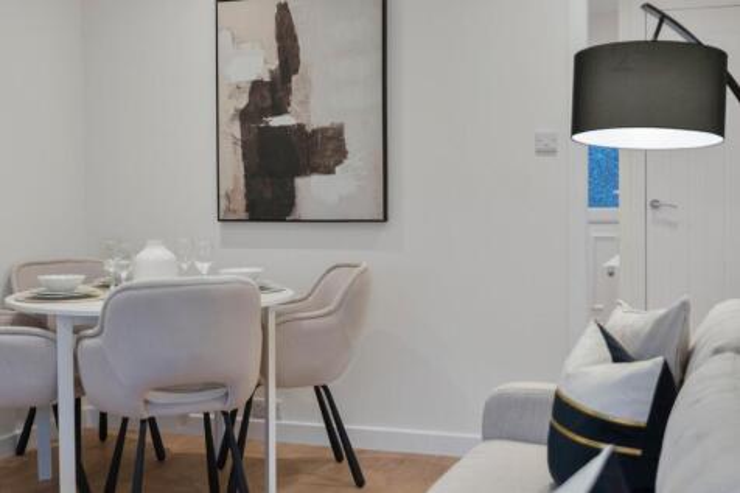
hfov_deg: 38.2
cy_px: 246
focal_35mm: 52
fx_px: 1068
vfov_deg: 26.0
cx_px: 370
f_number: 2.8
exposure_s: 1/50
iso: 160
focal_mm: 35
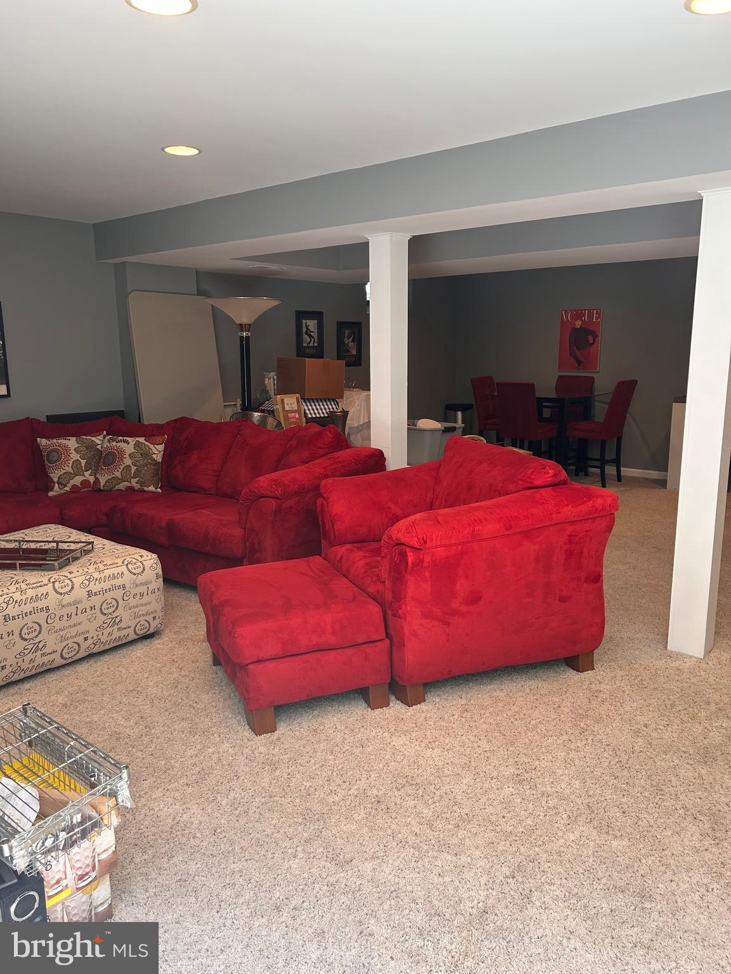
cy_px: 487
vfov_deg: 67.3
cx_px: 366
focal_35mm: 26
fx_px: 732
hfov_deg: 53.1
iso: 80
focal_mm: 5.7
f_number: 1.5
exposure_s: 1/120
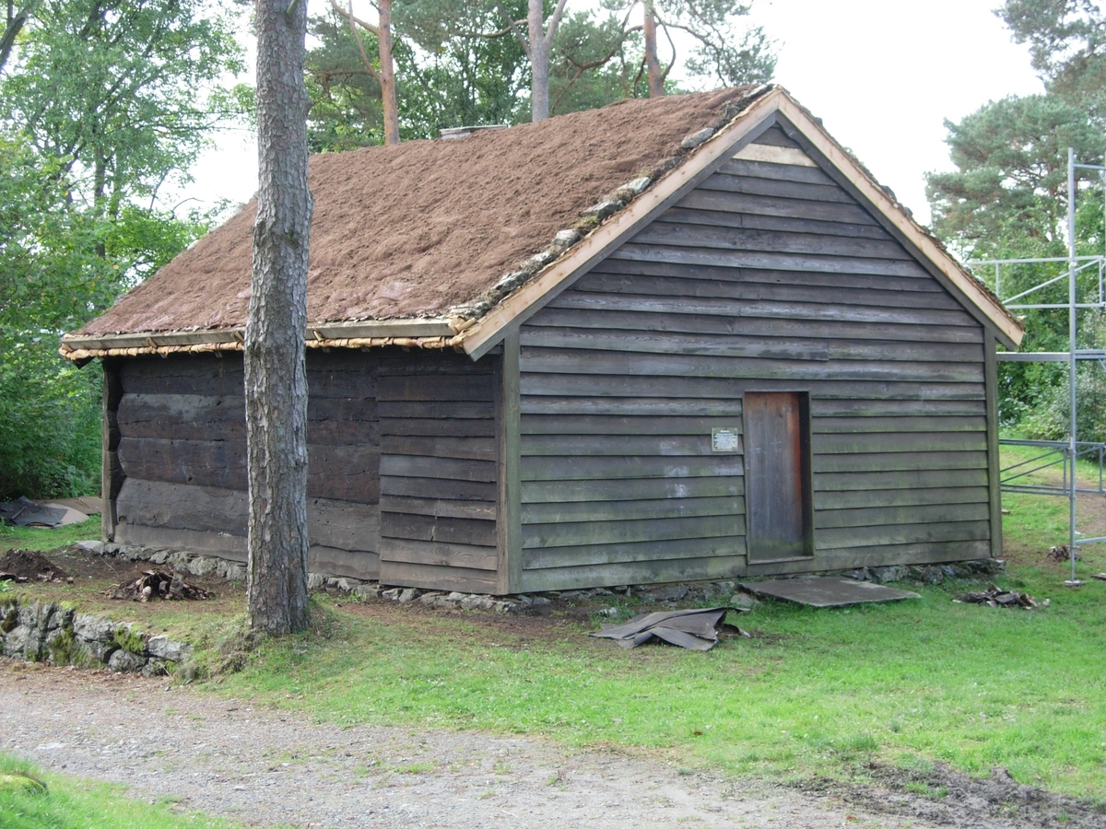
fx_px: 1949
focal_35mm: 61
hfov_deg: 31.7
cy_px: 414
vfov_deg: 24.0
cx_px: 553
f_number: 3.5
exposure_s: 1/58.6
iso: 64
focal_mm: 12.7
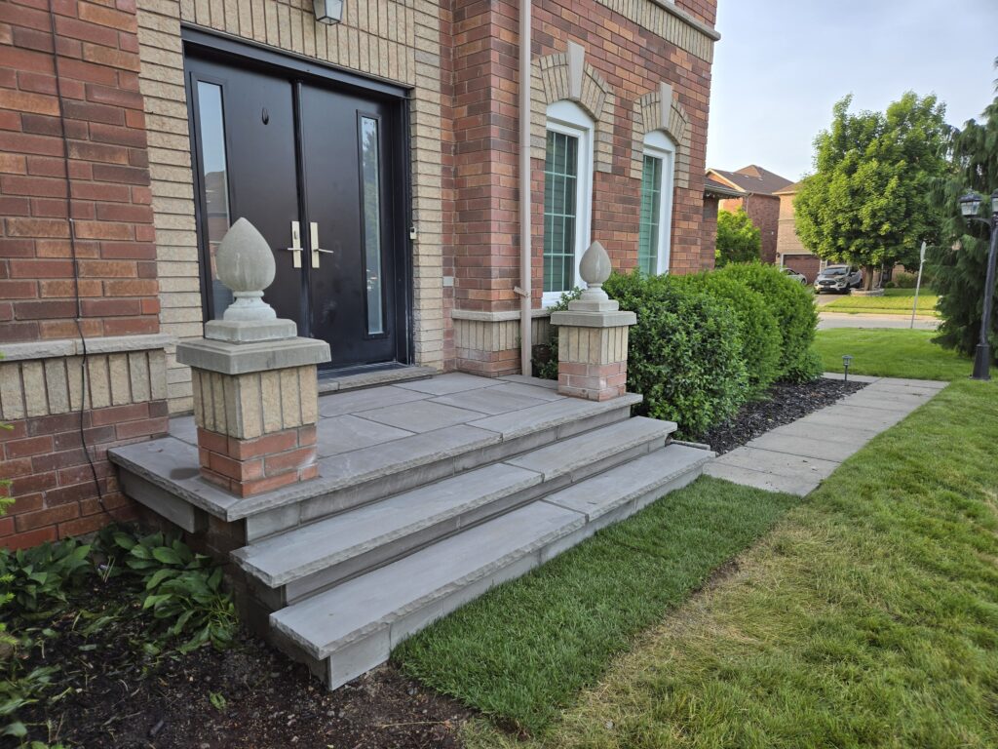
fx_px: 663
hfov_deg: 73.9
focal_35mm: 23
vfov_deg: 58.9
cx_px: 499
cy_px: 374
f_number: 1.8
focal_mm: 5.4
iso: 25
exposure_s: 1/226
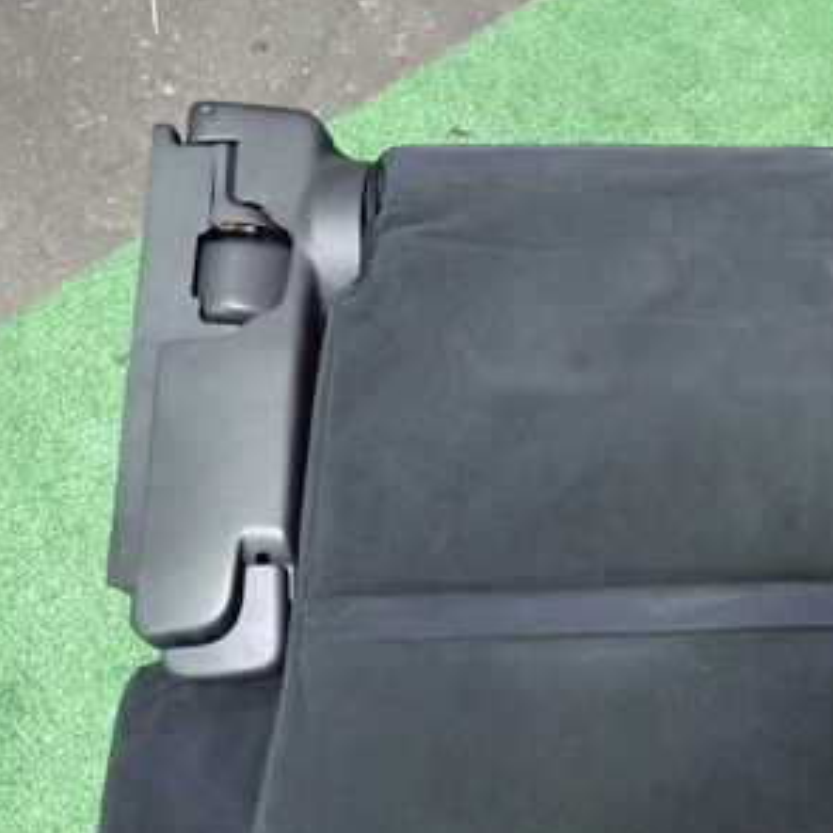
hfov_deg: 35.6
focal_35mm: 45
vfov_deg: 37.4
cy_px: 511
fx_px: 1225
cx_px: 729
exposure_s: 1/30
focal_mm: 4.5
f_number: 2
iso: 500
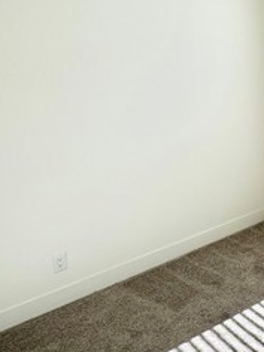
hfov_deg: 33.4
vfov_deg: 47.3
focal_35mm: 38
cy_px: 91
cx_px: 283
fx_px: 386
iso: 40
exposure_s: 1/377
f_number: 2.2
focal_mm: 2.22
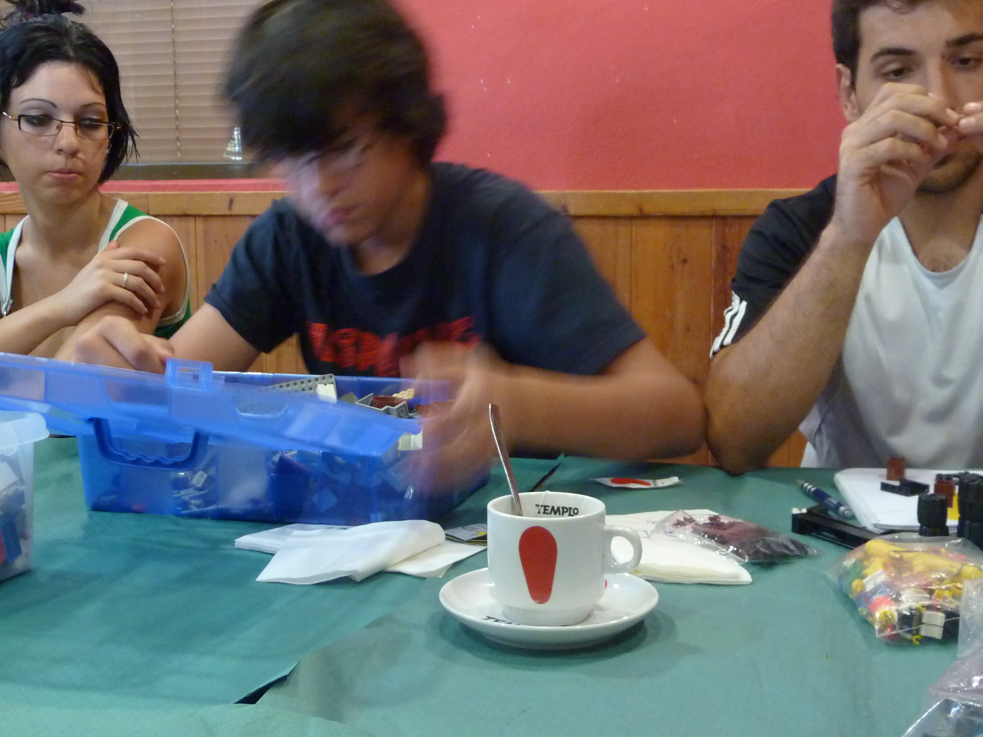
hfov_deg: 42.9
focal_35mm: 44
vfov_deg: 32.9
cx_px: 492
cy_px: 368
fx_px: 1249
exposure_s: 1/8
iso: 400
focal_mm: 5
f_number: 3.4
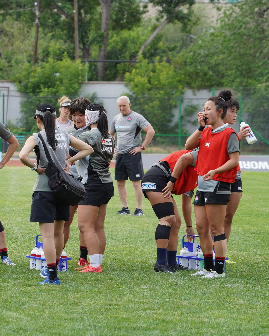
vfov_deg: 9.2
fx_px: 2080
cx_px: 55
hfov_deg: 7.4
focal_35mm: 209
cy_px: 168
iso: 500
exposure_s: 1/640
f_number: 7.1
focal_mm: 148
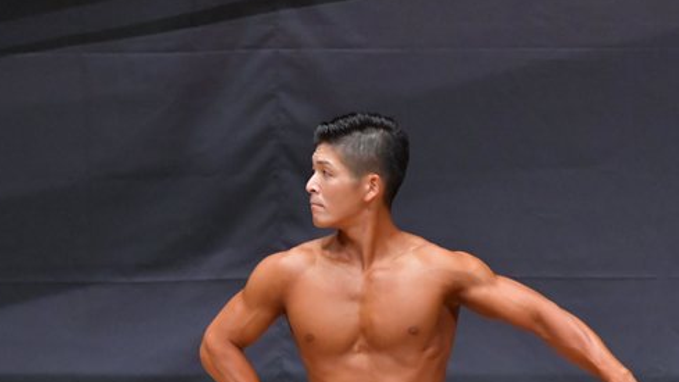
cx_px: 317
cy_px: 328
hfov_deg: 3.5
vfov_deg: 2.0
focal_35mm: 622
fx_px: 11198
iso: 6400
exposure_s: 1/400
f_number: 5.6
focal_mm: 250
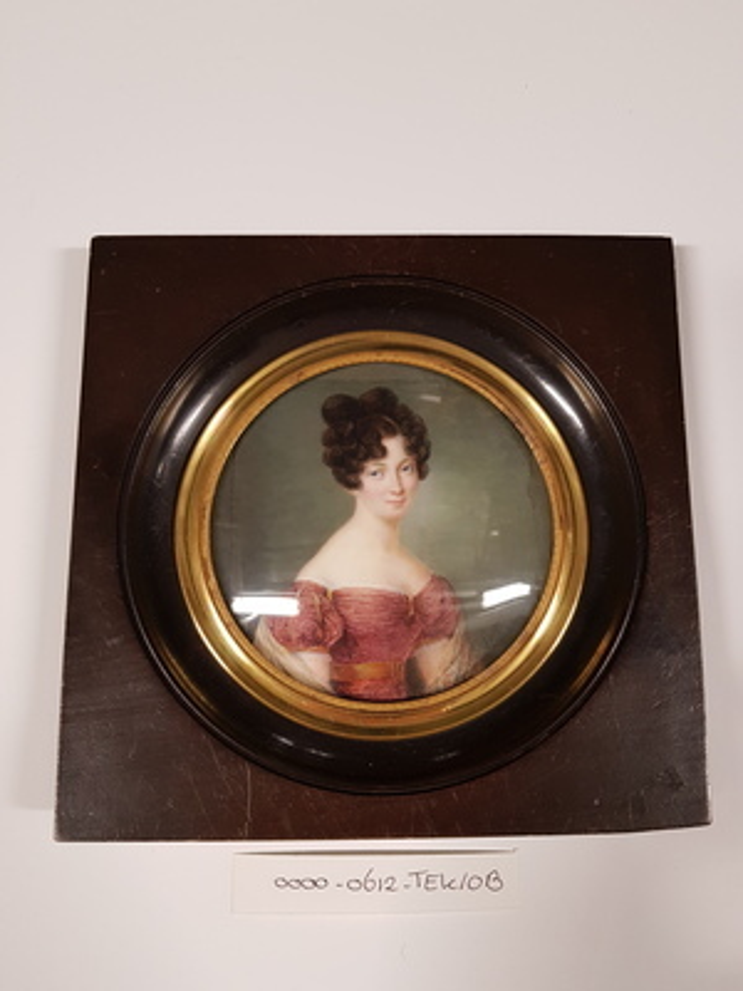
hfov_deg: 53.1
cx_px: 372
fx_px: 744
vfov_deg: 67.3
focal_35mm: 26
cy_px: 496
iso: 160
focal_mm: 4.2
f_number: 1.7
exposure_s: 1/33
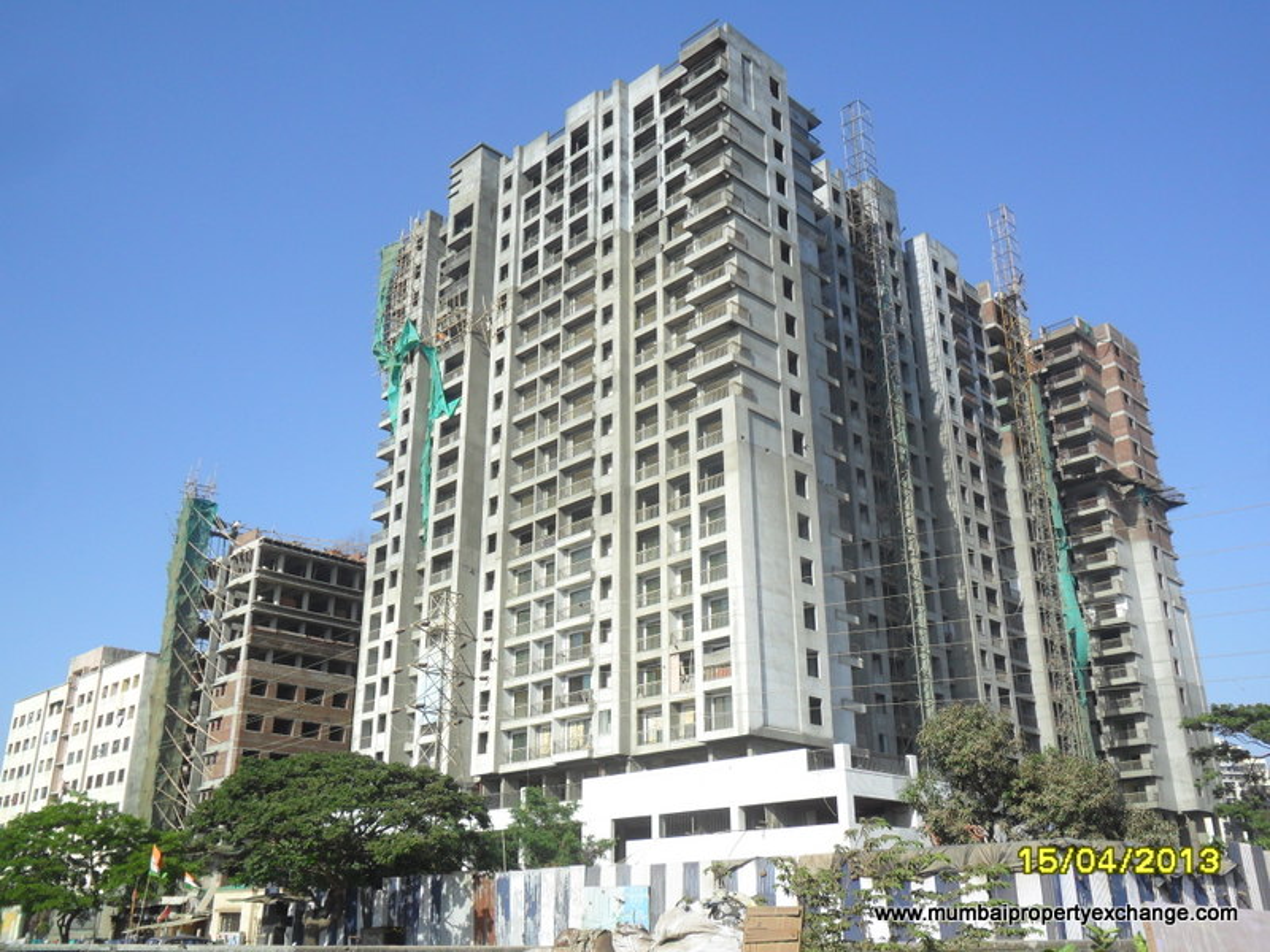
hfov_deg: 56.8
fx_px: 1174
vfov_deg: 44.2
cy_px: 476
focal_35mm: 32
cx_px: 635
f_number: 3.7
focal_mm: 5.7
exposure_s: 1/1000
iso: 100
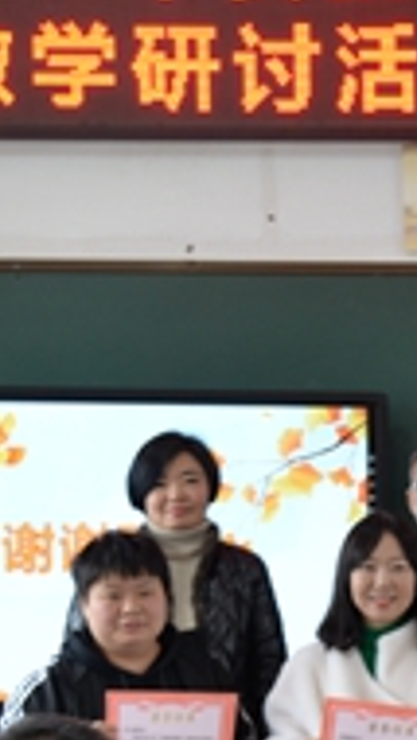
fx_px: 3044
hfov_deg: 7.7
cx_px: 655
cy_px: 629
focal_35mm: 155
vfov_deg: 13.8
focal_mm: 44
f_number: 4
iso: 720
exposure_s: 1/60
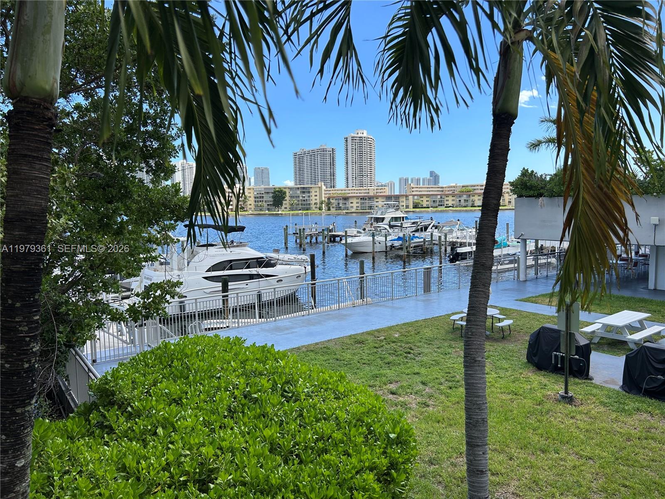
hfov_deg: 67.3
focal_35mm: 26
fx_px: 499
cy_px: 250
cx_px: 332
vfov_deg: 53.1
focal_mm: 5.7
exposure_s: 1/2208
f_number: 1.5
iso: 50
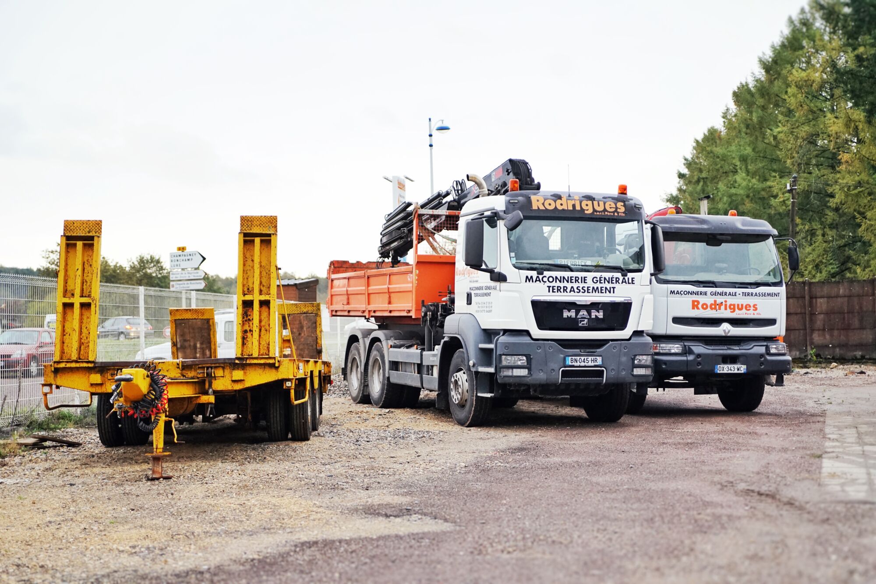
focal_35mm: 50
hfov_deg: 39.6
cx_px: 438
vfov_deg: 27.0
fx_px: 1216
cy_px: 292
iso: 1600
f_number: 2.8
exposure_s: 1/200
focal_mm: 50
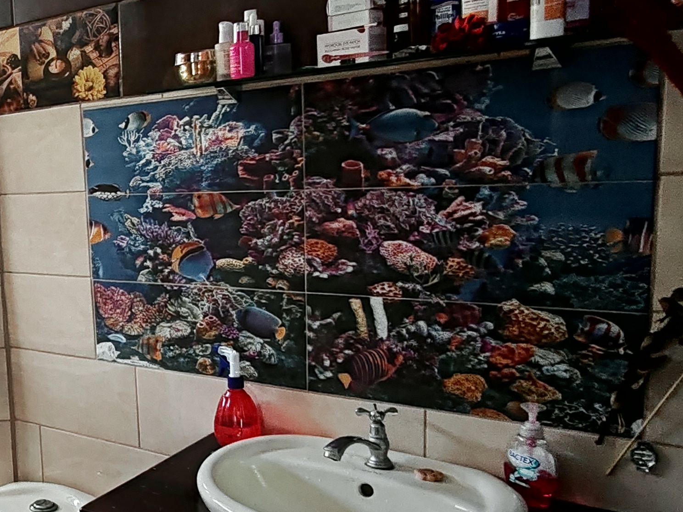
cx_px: -88
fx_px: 848
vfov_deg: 33.5
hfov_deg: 36.3
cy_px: 298
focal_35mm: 43
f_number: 2.2
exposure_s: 1/33
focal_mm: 1.96
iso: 80
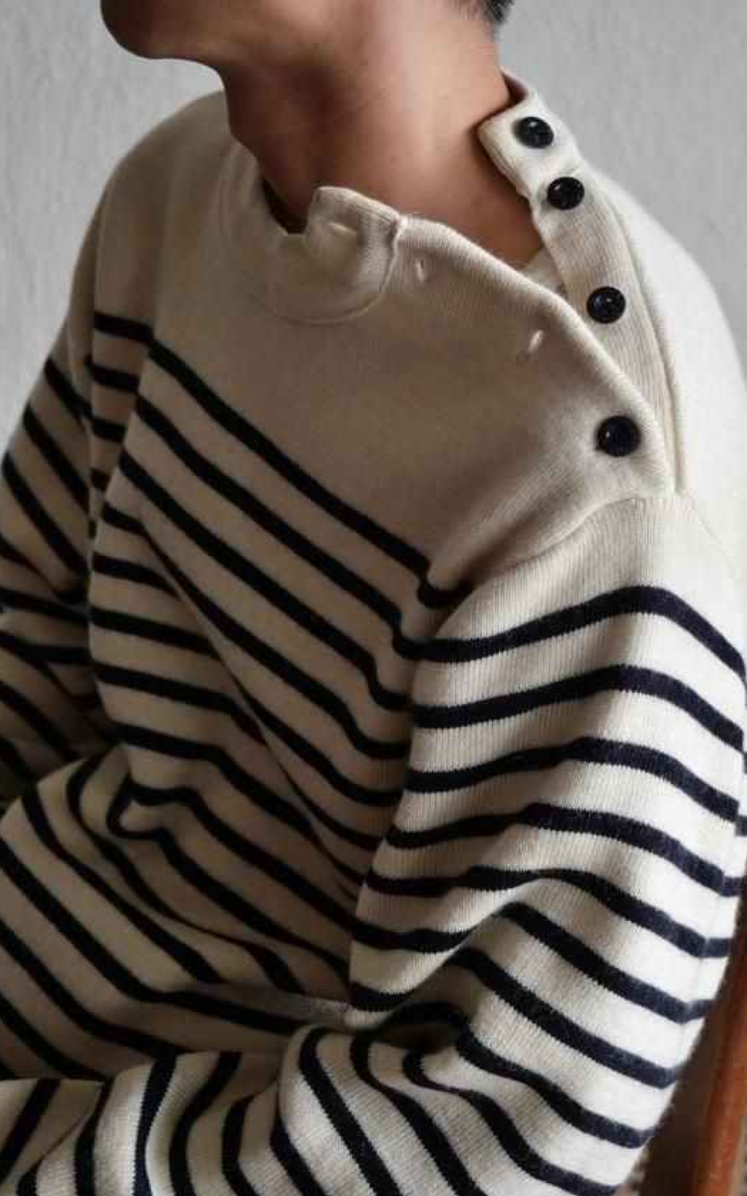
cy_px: 605
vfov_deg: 29.8
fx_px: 2249
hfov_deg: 18.8
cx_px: 448
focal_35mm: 69
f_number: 3.8
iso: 400
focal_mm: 32
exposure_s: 1/80
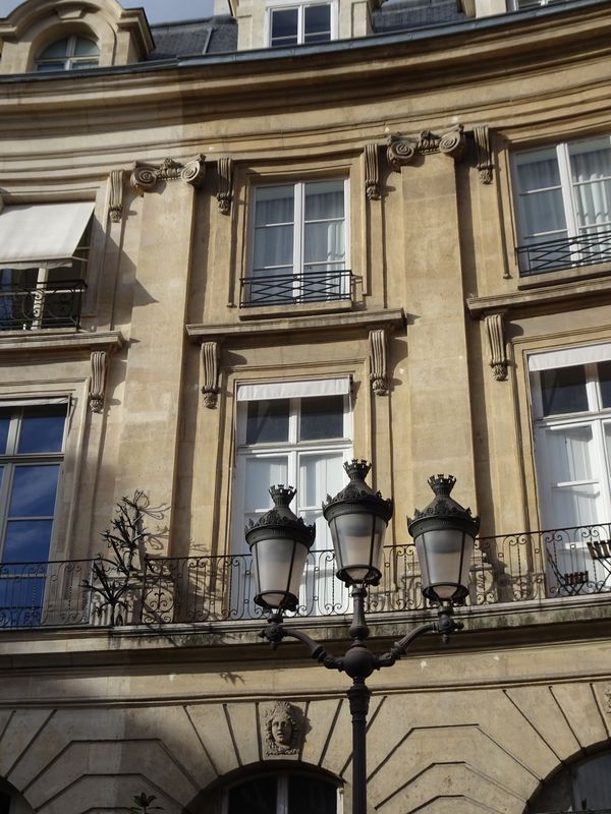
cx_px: 306
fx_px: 1177
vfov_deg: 38.2
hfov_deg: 29.1
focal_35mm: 50
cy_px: 407
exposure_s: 1/640
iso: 80
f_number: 4.5
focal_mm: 8.51
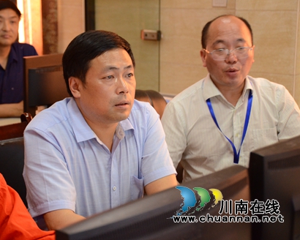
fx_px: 790
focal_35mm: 89
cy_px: 120
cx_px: 124
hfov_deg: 21.5
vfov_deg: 17.3
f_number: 4.8
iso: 2200
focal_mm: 52
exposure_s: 1/30
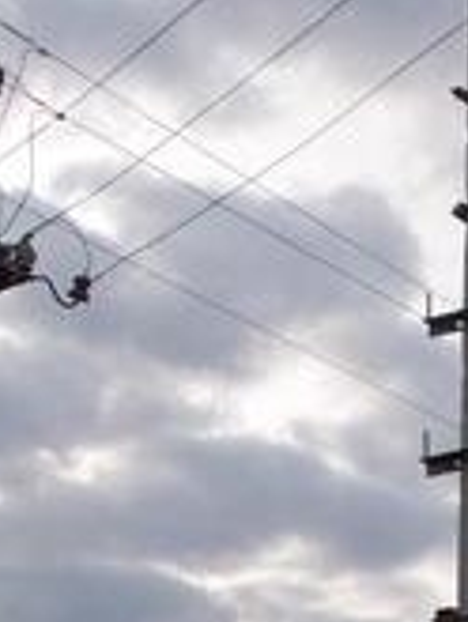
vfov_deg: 17.6
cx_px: 604
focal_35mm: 109
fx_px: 1962
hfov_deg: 13.1
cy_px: 641
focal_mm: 5.3
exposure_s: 1/400
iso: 80
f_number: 3.4
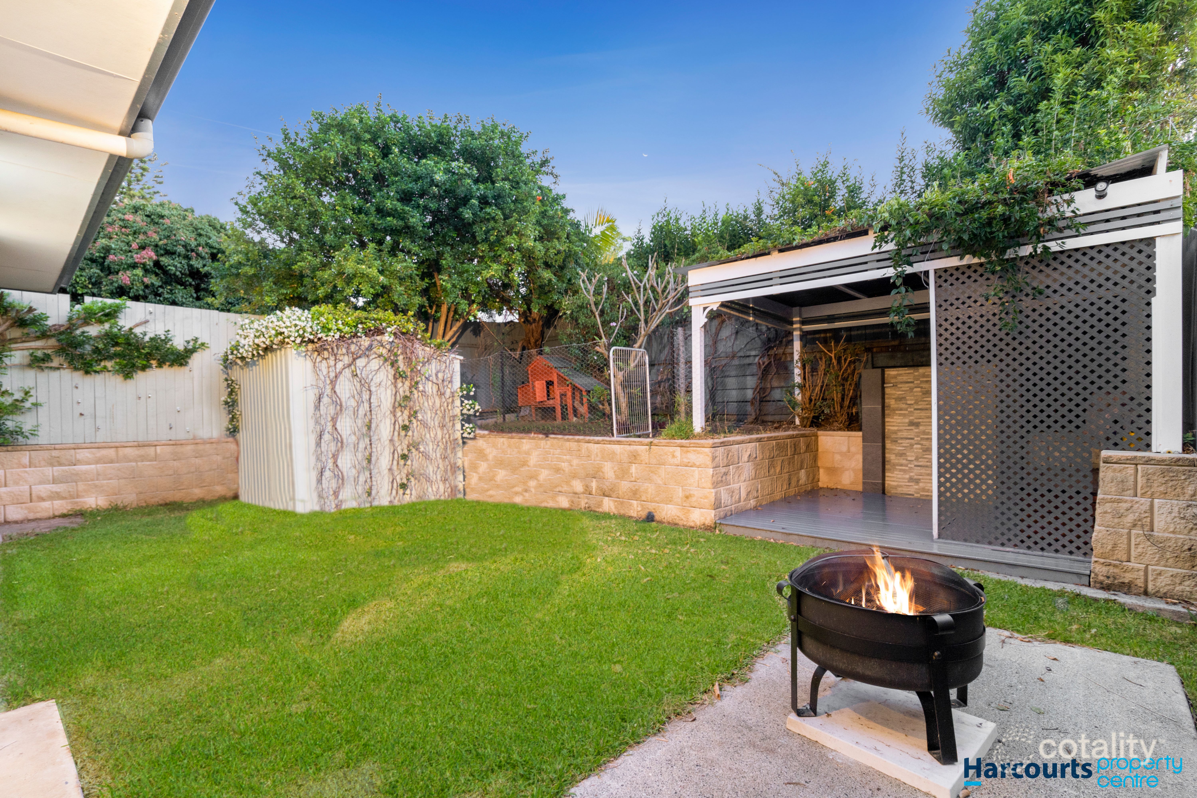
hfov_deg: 96.7
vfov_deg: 73.7
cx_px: 598
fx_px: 532
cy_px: 399
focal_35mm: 16
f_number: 8
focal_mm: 16
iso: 500
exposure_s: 1.5
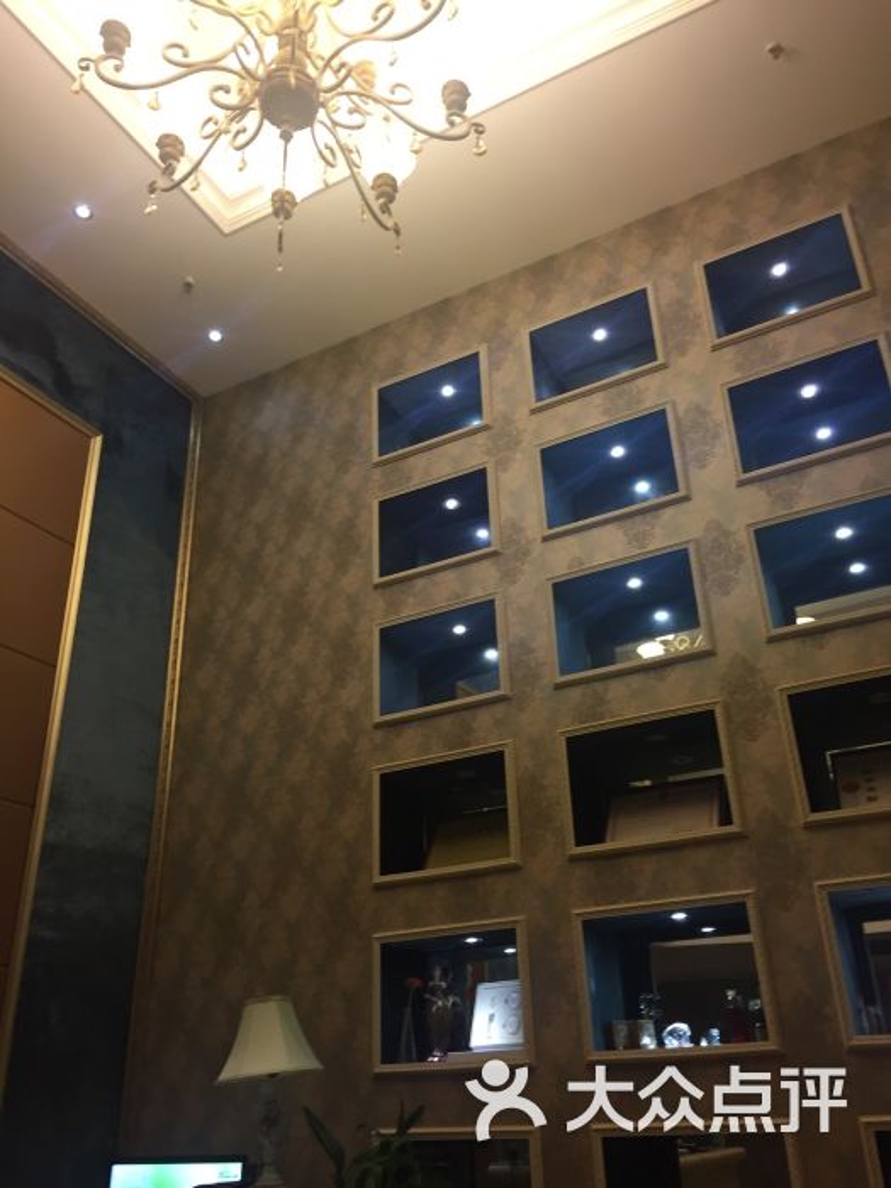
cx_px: 446
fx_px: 995
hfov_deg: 48.2
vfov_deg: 61.7
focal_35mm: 29
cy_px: 594
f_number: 2.2
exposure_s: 1/33
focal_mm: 4.15
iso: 125
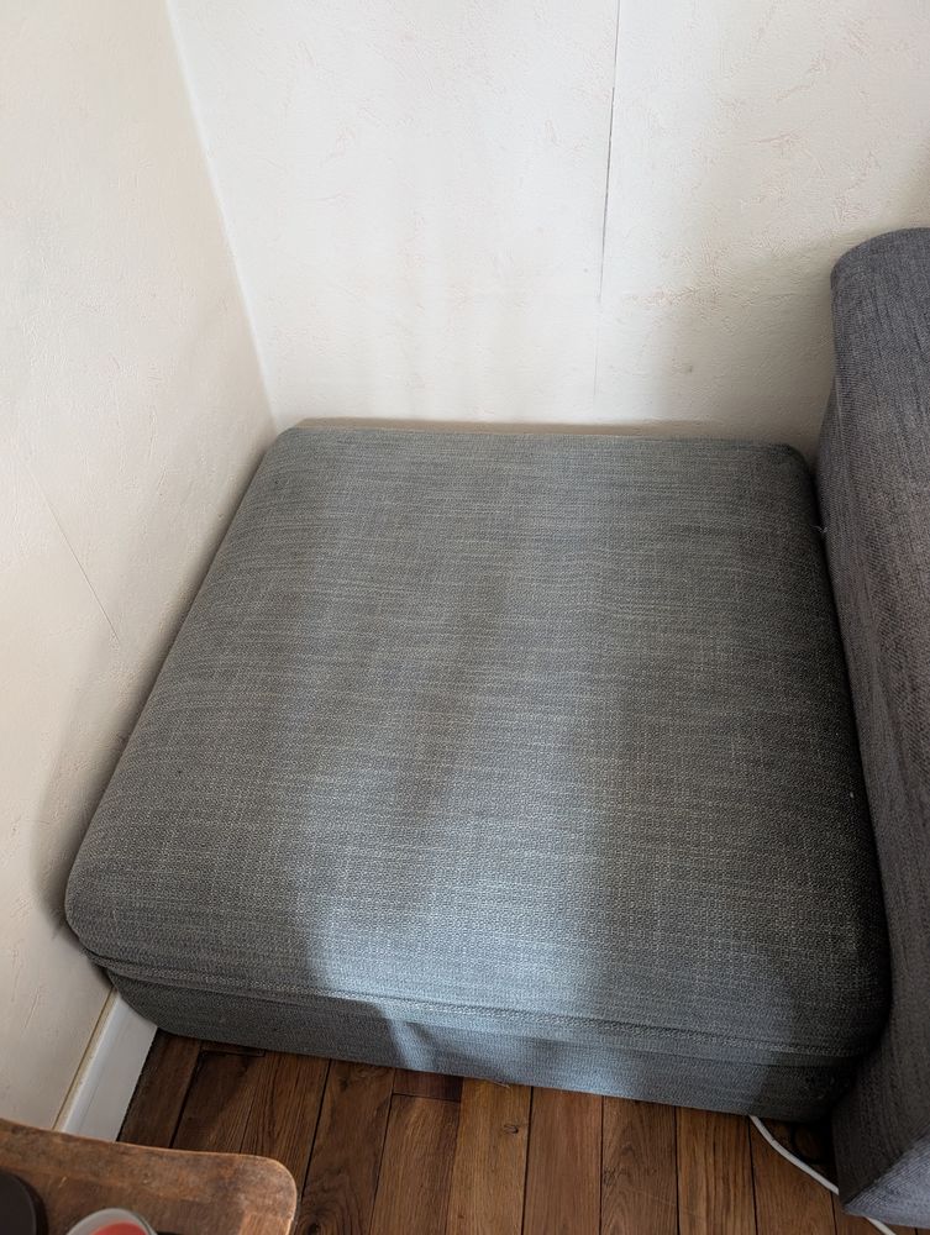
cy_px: 618
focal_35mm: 24
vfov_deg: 71.5
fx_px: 858
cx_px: 465
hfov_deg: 56.9
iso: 527
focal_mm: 6.9
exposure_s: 1/38.5
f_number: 1.68
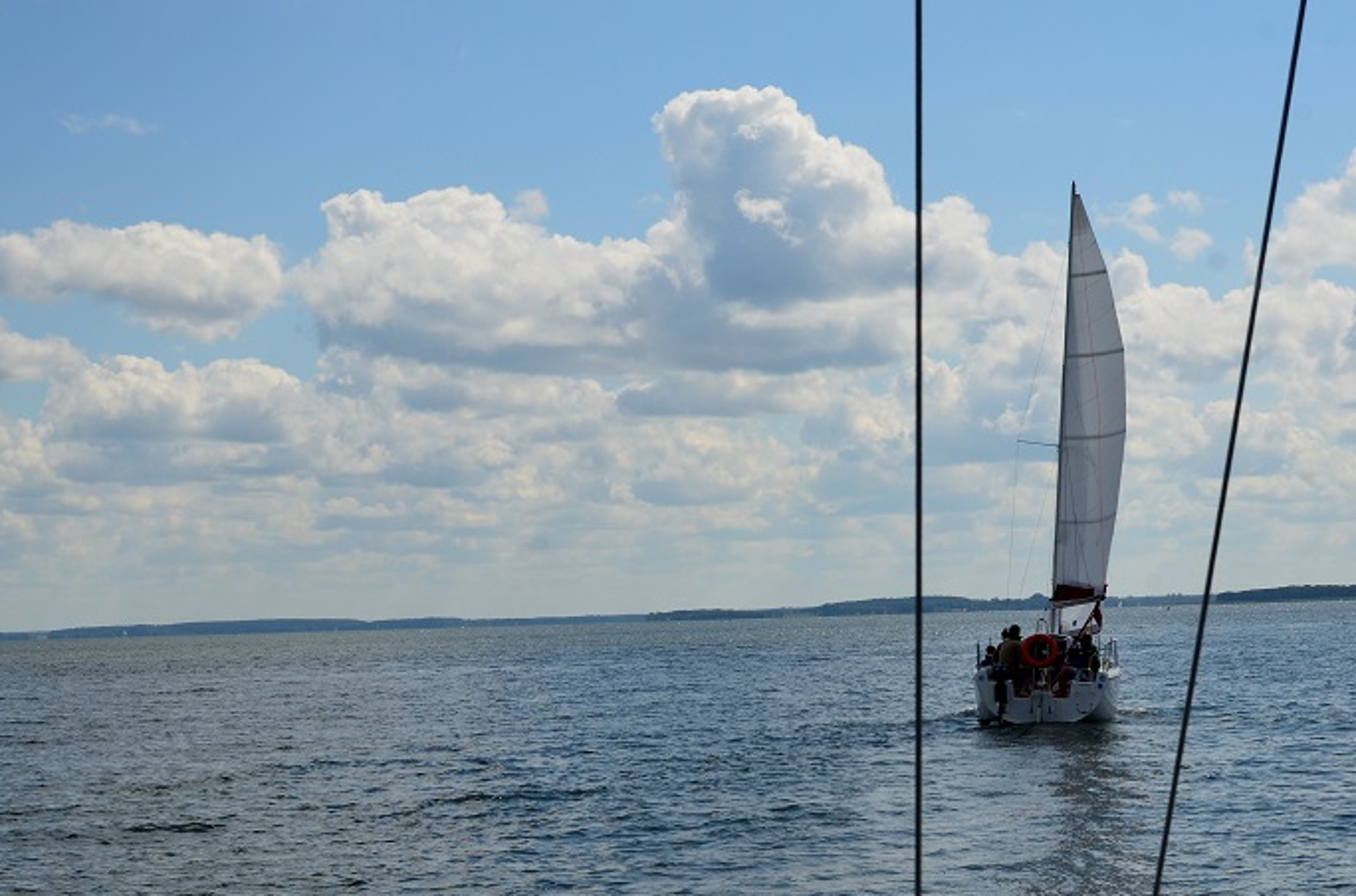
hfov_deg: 26.5
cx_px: 756
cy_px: 570
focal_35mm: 77
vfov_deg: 17.6
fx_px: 2882
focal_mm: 35
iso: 200
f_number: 11
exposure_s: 1/400
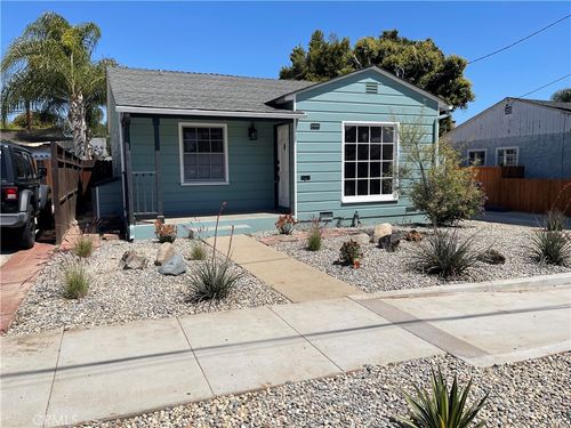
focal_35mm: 25
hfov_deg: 69.4
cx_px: 286
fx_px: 412
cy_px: 214
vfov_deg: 54.9
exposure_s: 1/4902
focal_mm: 5.1
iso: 32
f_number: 1.6
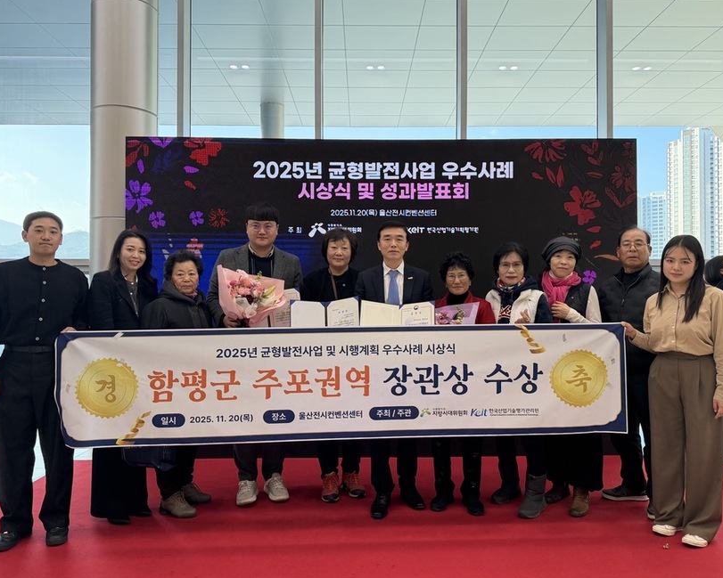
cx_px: 366
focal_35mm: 26
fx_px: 556
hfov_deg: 66.0
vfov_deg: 54.9
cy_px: 283
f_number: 1.78
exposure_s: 1/227
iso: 200
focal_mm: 6.76
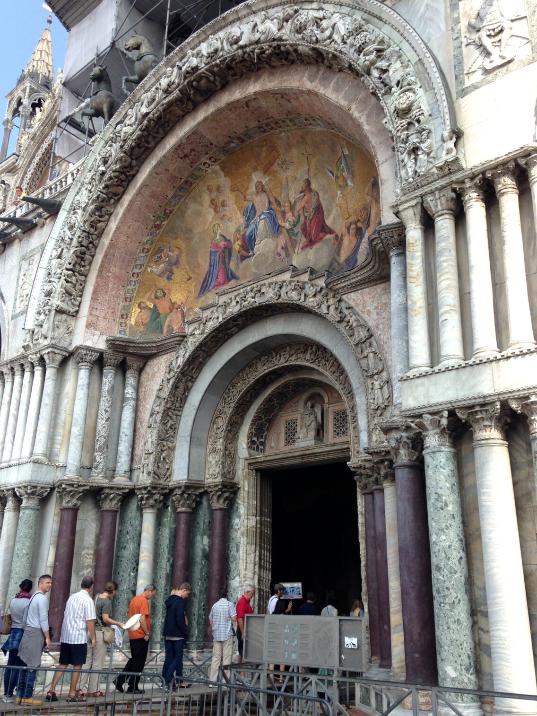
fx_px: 703
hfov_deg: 41.8
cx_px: 261
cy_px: 367
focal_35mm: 34
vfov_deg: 53.9
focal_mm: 4.12
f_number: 2.4
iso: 50
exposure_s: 1/616
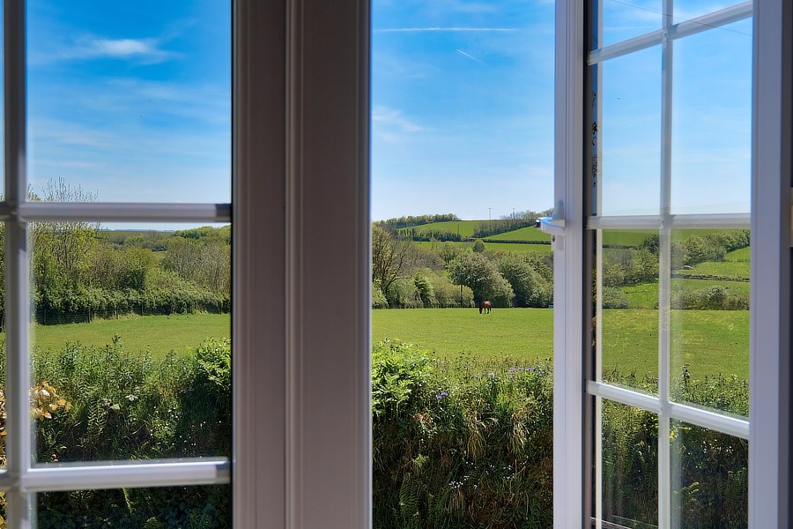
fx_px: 793
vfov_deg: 36.9
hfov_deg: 53.1
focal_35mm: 36
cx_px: 396
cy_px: 264
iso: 200
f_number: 8
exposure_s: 1/350
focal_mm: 24
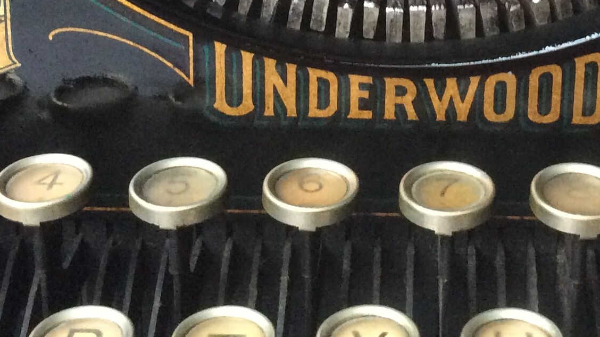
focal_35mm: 80
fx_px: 1273
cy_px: -121
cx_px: 405
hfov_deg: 26.4
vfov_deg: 14.4
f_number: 2.4
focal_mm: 3.3
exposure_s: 1/25
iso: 250
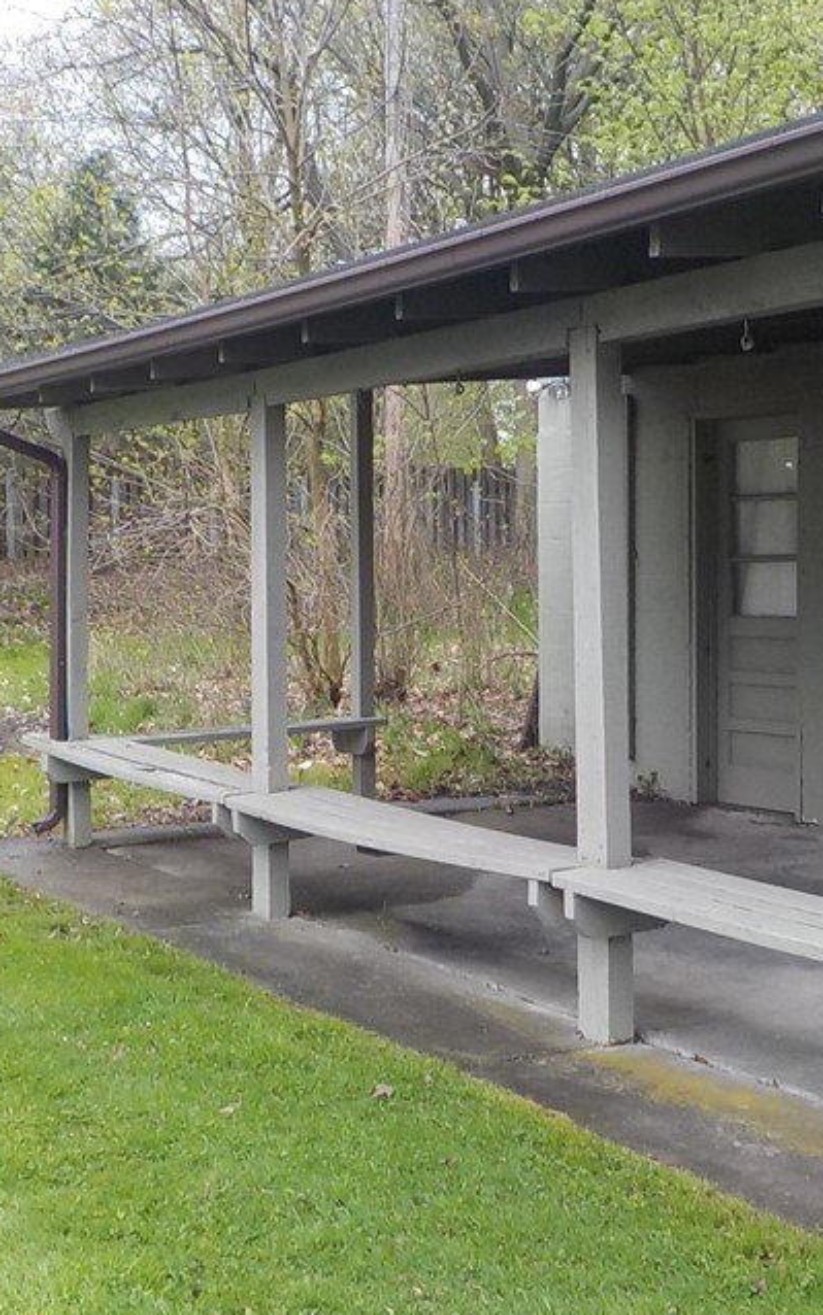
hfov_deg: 25.4
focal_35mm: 51
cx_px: 408
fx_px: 1829
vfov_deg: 39.6
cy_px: 653
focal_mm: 4.1
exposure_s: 1/30
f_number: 3.3
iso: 125
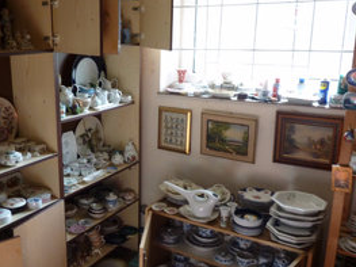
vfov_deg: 37.7
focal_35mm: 38
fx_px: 391
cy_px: 137
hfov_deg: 48.2
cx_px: 118
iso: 160
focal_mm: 4.1
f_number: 3.3
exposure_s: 1/30
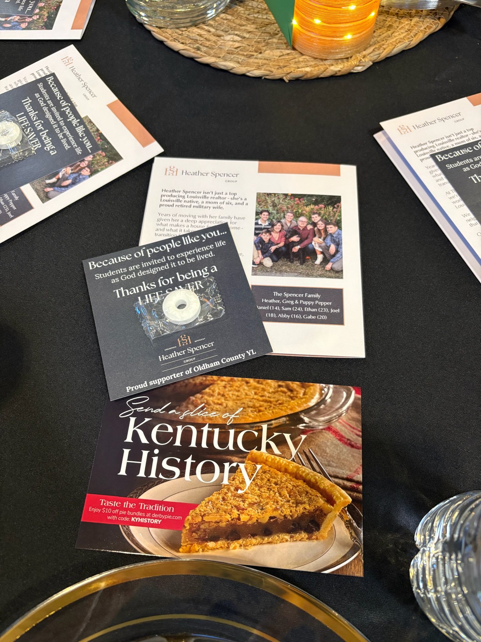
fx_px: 482
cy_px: 321
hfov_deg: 53.1
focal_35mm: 26
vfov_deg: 67.3
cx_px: 240
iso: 250
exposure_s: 1/60
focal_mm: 5.96
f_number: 1.6
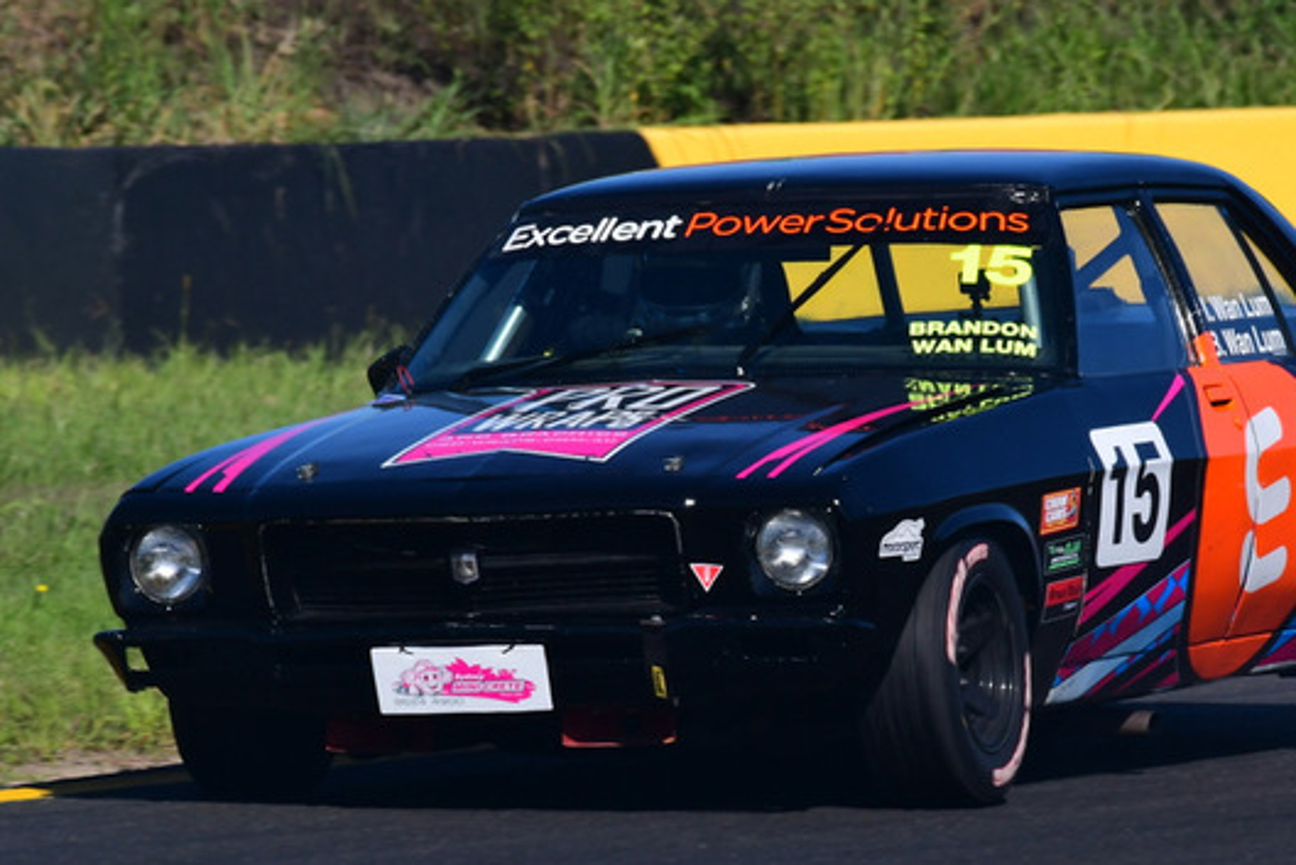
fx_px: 40833
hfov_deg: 1.8
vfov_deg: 1.2
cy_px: 444
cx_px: 804
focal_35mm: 1134
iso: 400
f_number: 13
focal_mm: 500
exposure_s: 1/640
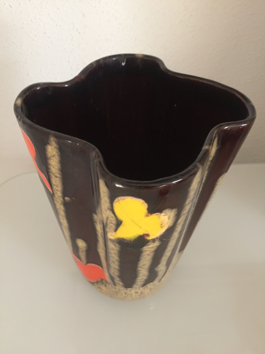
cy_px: 177
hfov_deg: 48.2
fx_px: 296
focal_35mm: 29
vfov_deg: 61.7
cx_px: 132
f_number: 2.2
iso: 500
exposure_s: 1/17
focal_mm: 4.15
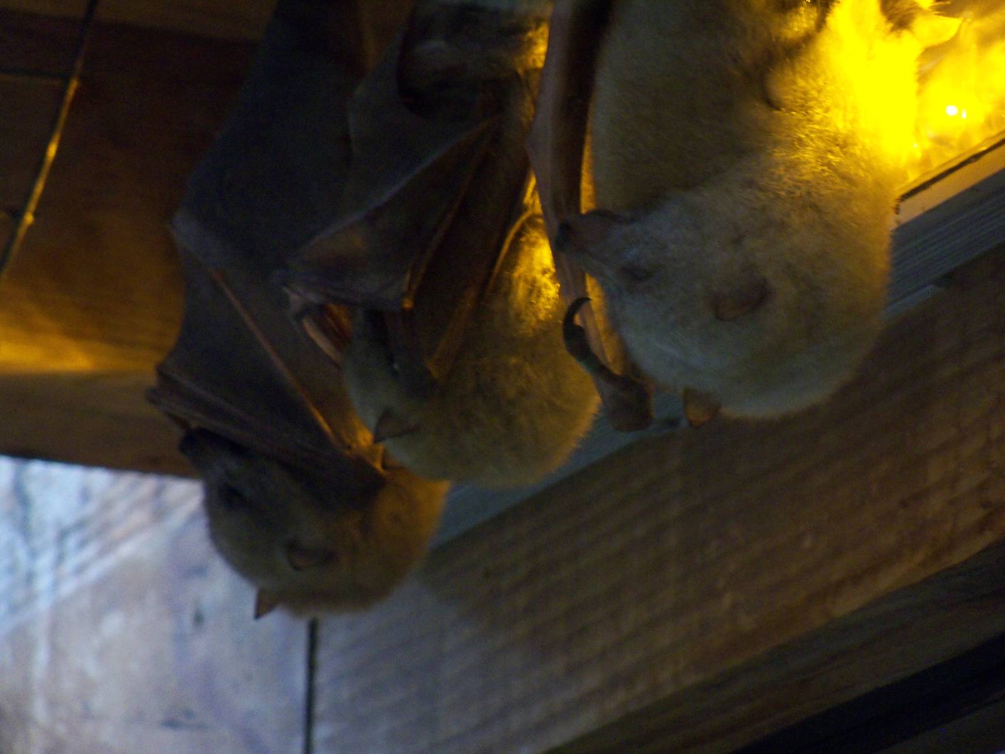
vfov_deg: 5.2
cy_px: 377
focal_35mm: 286
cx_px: 502
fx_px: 8303
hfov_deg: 6.9
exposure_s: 1/30
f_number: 4.5
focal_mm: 50.6
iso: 400
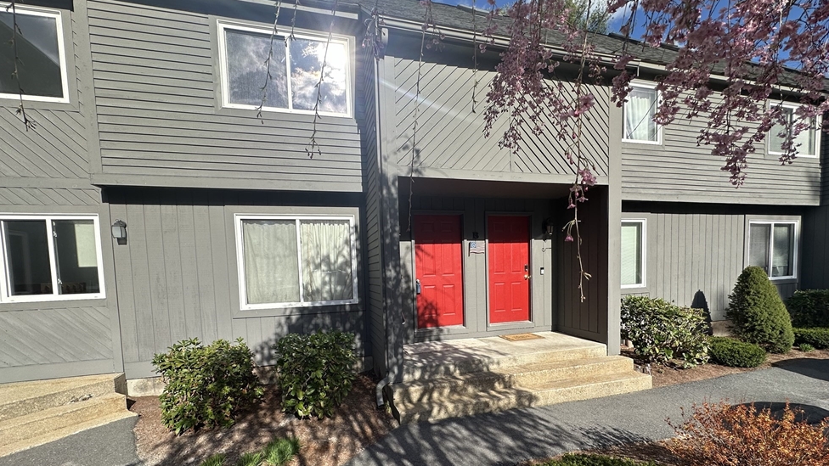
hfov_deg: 99.4
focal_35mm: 16
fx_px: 352
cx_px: 414
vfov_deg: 66.0
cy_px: 295
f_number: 2.2
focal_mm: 2.22
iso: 40
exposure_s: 1/1453
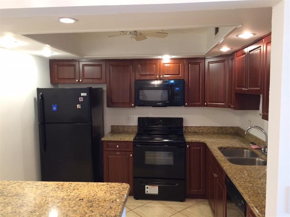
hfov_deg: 61.7
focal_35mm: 29
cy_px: 108
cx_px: 145
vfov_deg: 48.2
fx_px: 243
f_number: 2.2
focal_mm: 4.15
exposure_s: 1/30
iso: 160
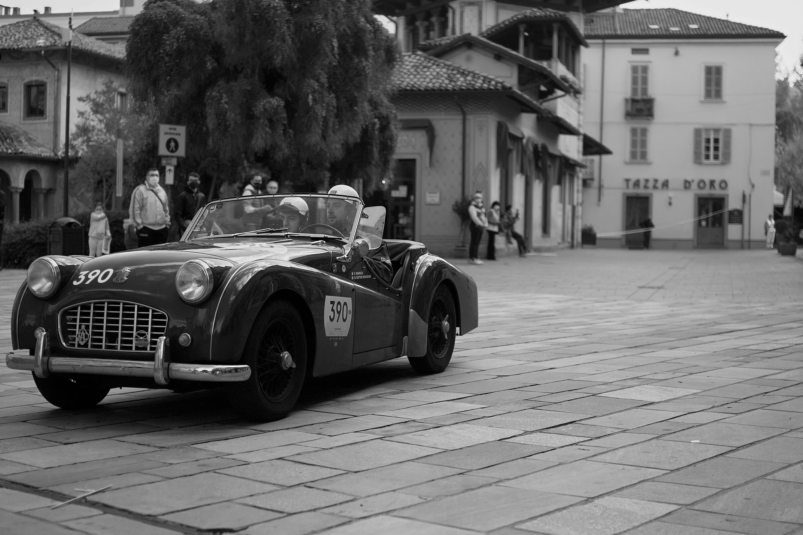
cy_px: 268
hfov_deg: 38.2
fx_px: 1160
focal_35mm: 52
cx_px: 402
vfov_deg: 26.0
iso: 200
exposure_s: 1/2500
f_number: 1.4
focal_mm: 30
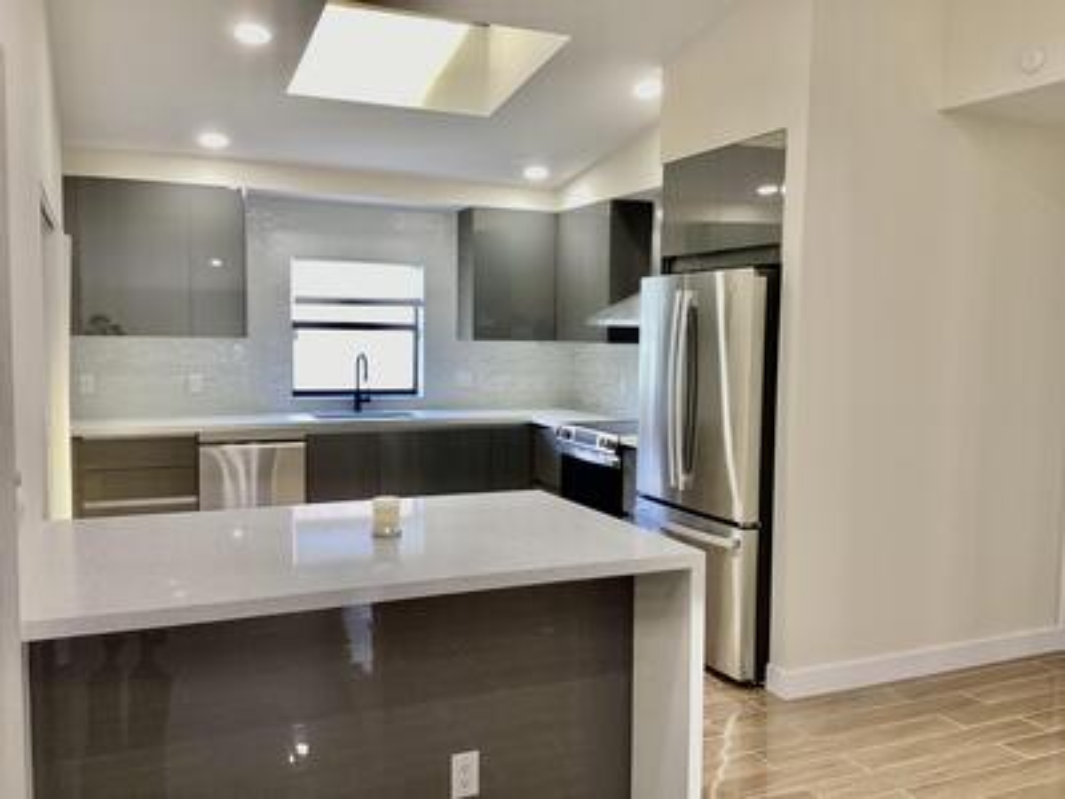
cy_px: 400
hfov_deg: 58.4
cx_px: 532
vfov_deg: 45.4
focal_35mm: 31
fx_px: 954
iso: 80
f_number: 2.4
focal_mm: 3.3
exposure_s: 1/60
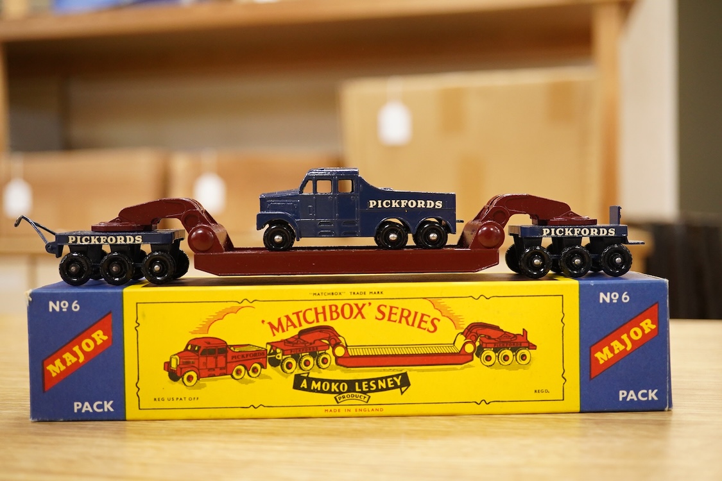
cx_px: 361
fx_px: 902
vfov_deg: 29.9
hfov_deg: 43.6
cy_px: 240
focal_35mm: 45
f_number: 6.3
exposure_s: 1/160
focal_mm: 30
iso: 2500
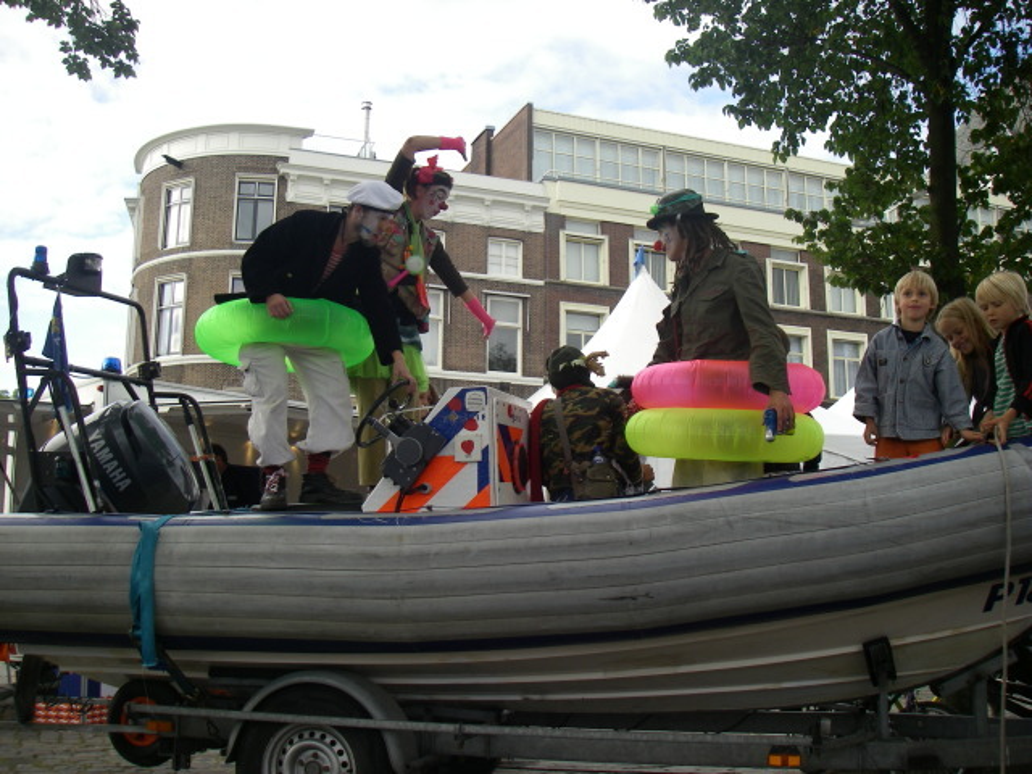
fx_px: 1133
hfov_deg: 49.0
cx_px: 516
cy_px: 387
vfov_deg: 37.7
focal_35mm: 38
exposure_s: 1/200
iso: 64
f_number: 3.3
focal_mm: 6.3
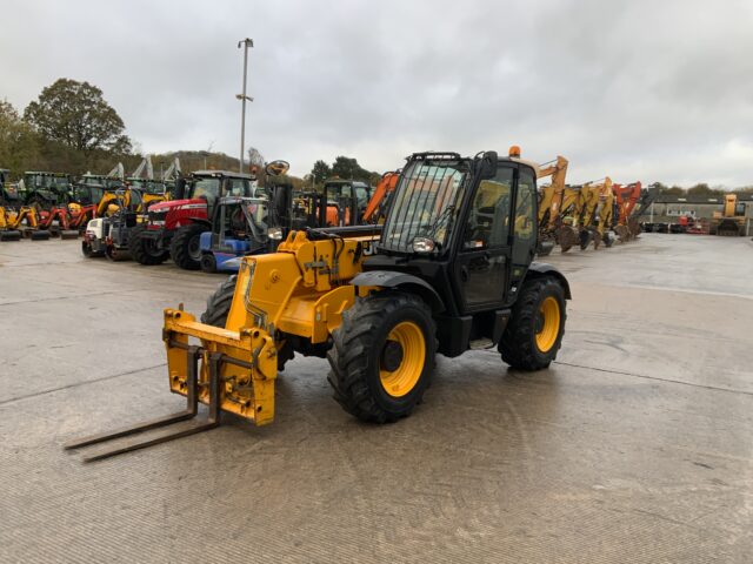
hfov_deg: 61.7
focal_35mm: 29
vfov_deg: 48.2
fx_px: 631
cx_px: 376
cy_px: 282
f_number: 1.8
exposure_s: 1/122
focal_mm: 3
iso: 25
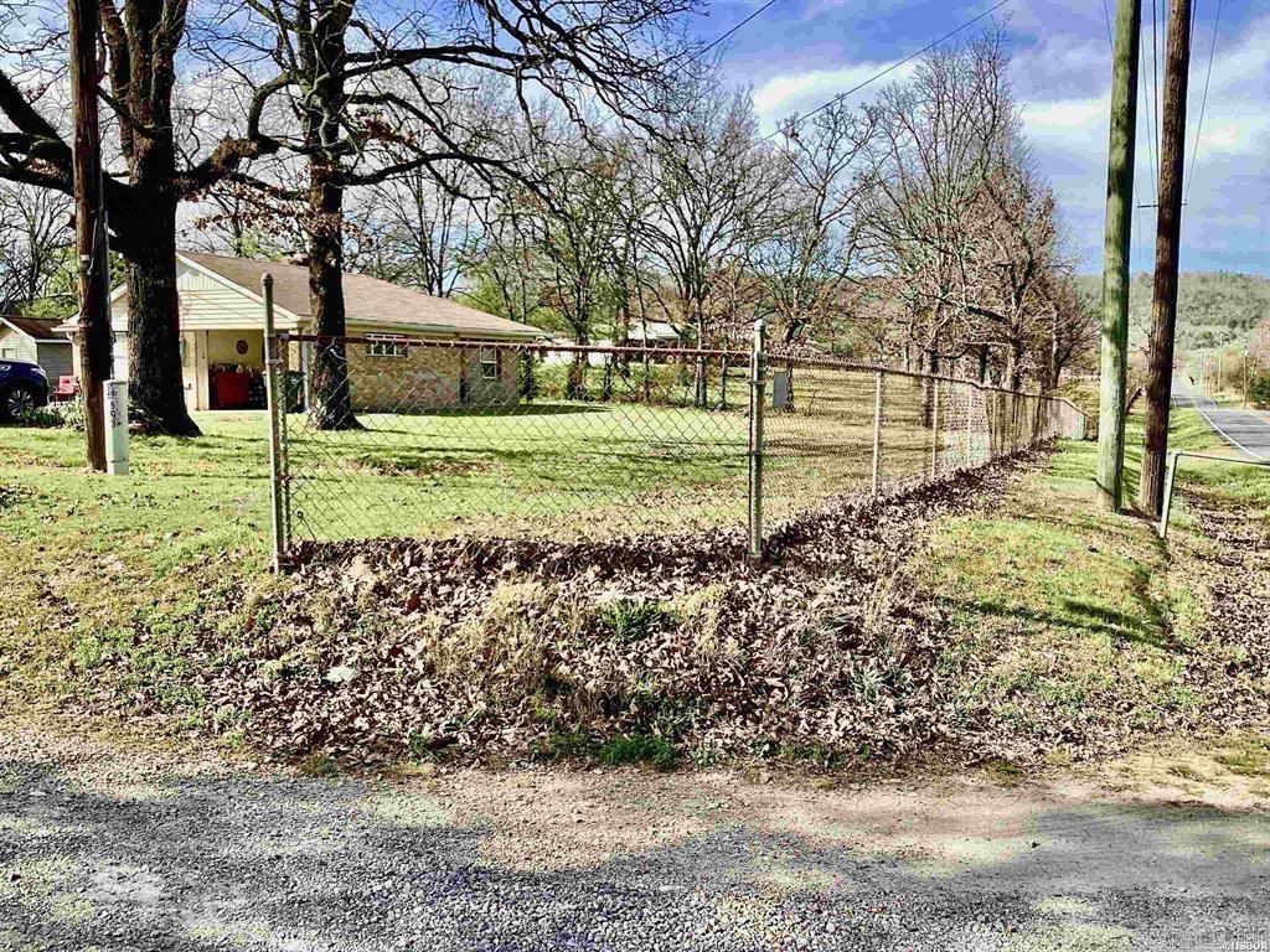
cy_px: 476
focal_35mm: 31
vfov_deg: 45.4
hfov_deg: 58.4
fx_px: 1137
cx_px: 635
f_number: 2.4
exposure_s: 1/702
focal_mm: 3.3
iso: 25
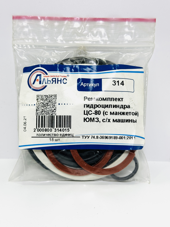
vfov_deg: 39.7
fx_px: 314
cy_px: 114
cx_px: 85
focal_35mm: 48
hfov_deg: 30.3
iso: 50
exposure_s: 1/121
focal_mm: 6.76
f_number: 1.78
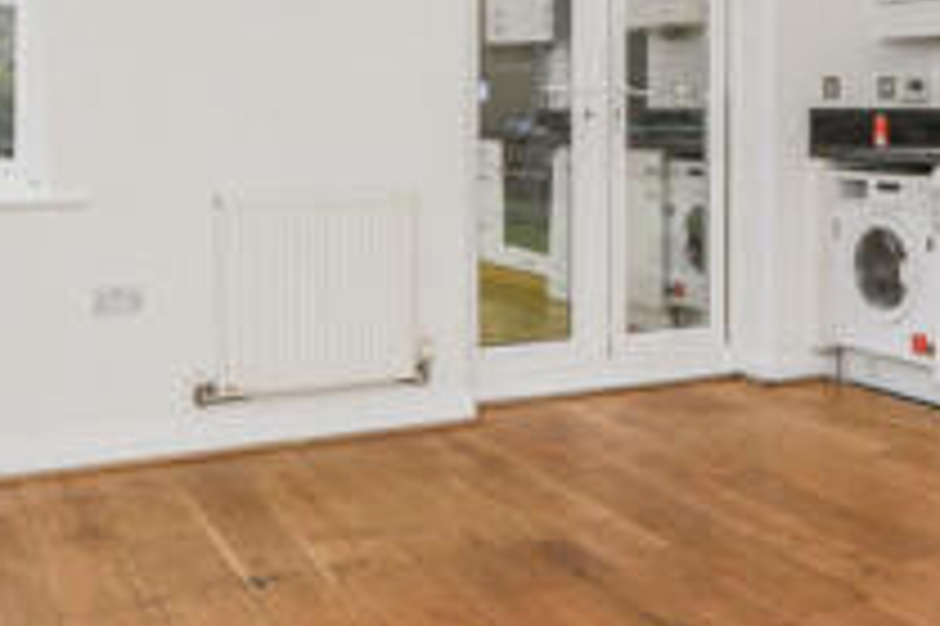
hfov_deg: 41.3
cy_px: 81
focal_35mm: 47
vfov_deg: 27.7
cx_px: 639
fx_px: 1226
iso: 250
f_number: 11
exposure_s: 1/8
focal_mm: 10
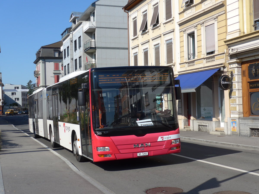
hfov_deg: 36.8
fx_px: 389
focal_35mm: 52
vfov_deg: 28.0
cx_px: 130
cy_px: 97
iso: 80
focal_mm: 10.7
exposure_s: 1/1300
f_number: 3.3
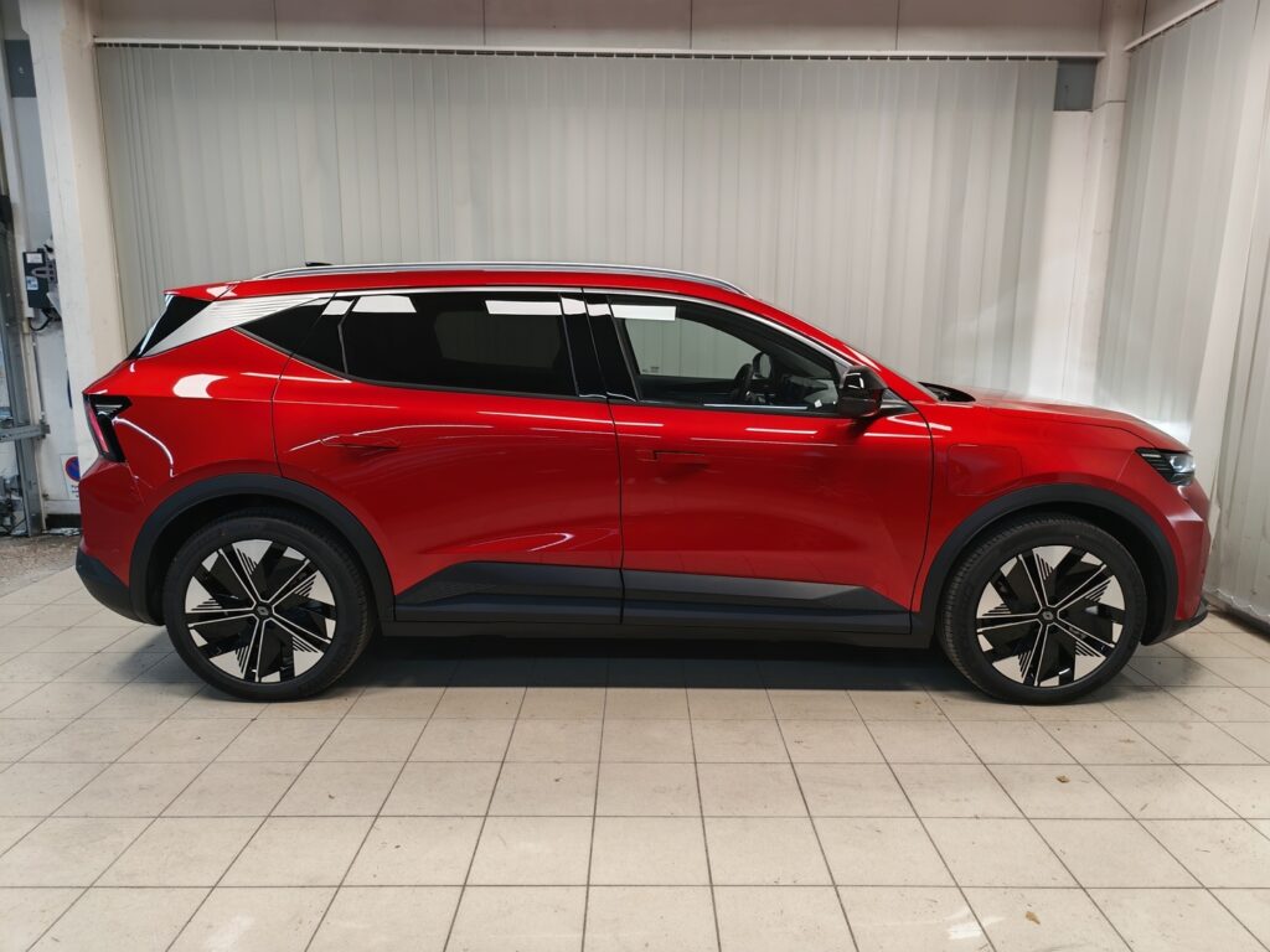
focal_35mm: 23
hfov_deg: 73.9
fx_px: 844
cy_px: 476
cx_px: 635
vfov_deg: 58.9
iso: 64
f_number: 1.6
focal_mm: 5.4
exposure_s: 1/53
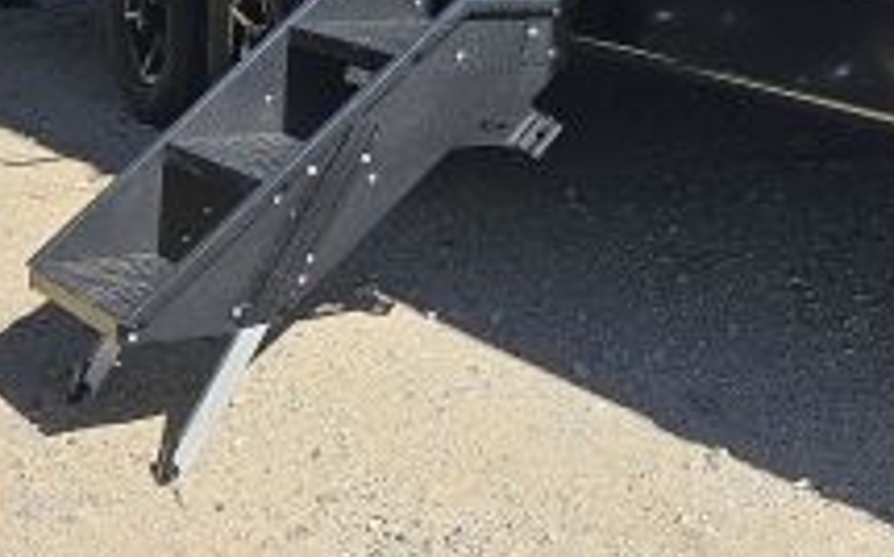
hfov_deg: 21.6
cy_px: -285
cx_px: 1214
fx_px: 2069
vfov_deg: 14.3
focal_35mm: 85
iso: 10
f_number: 1.7
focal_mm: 6.3
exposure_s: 1/586
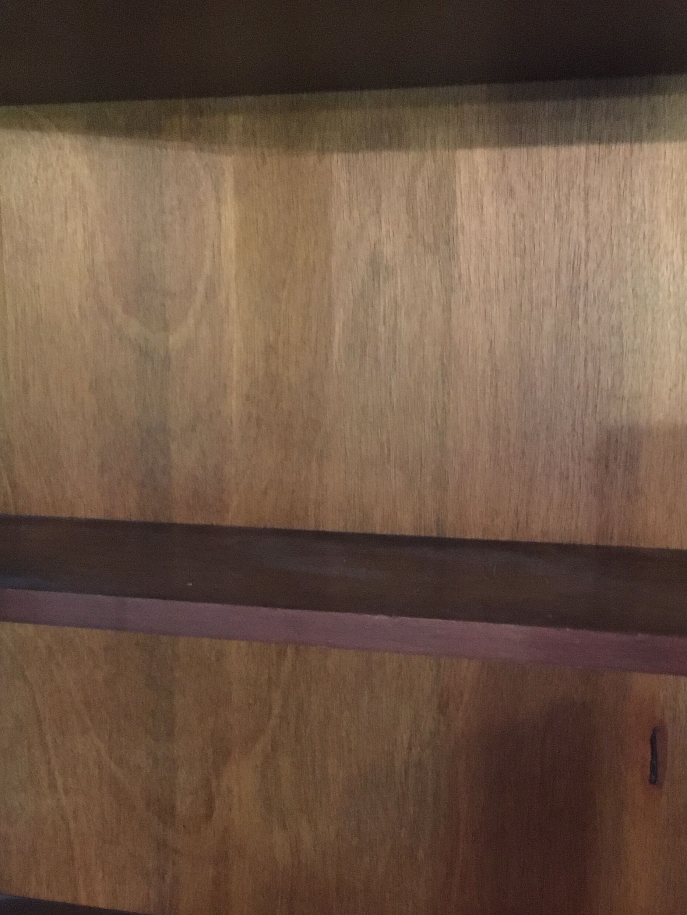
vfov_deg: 39.8
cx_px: 381
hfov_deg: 30.9
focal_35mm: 47
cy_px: 631
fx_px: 1244
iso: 500
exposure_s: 1/17
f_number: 2.2
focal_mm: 4.15
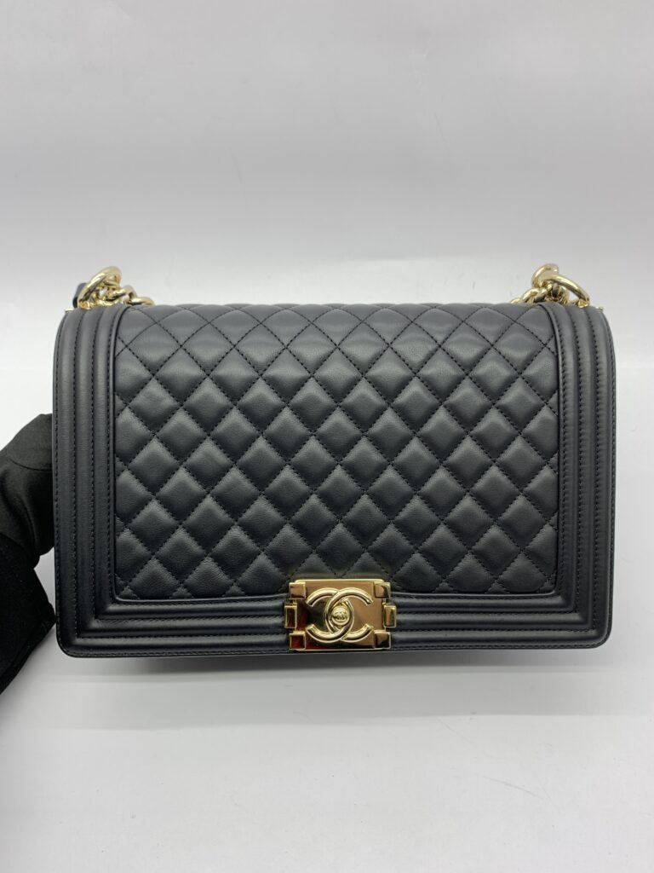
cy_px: 436
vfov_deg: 67.3
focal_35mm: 26
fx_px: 655
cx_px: 327
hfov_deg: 53.1
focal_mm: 4.25
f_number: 1.8
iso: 50
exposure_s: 1/100
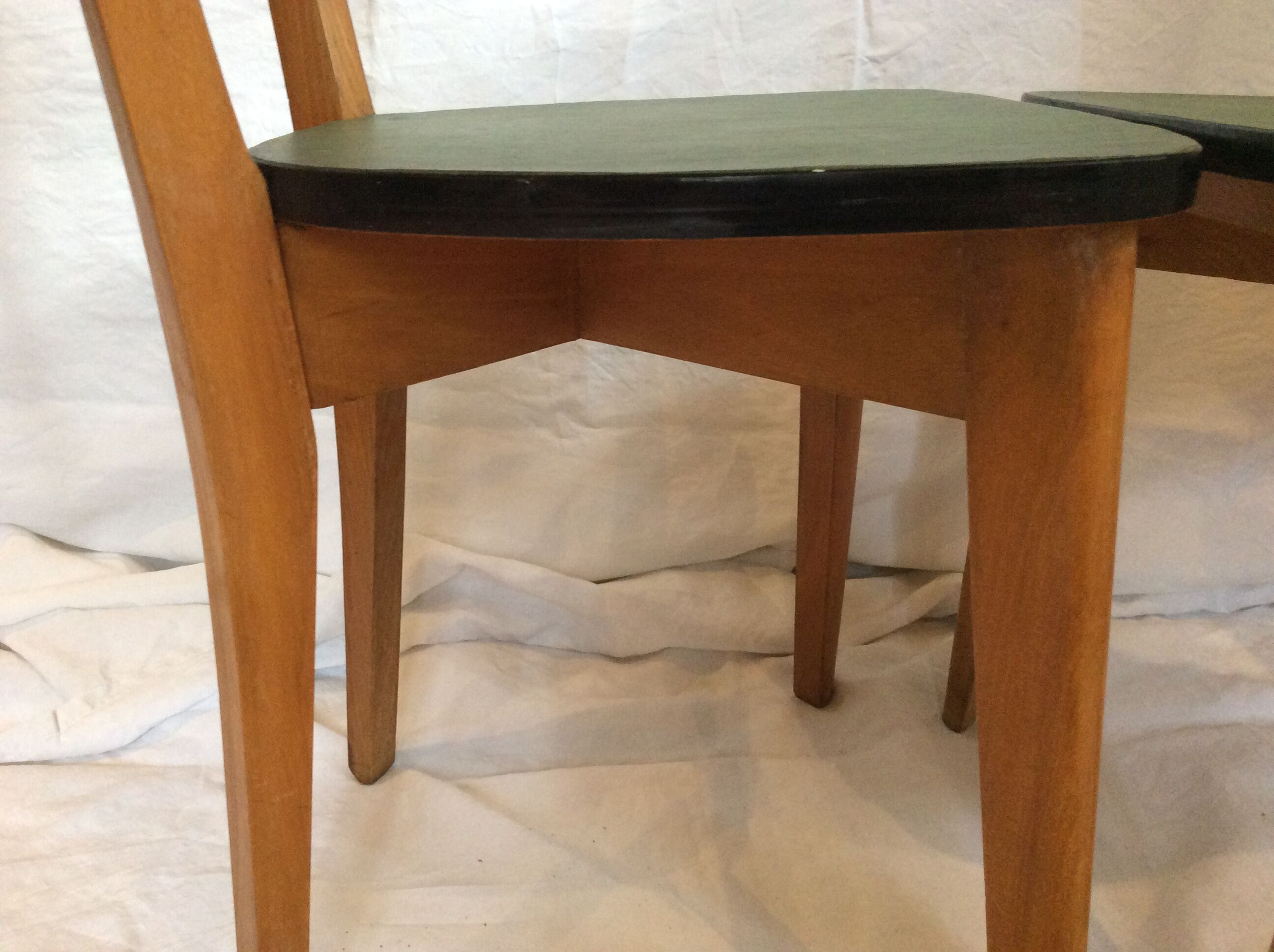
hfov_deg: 56.9
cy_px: 476
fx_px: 1176
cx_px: 637
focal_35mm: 32
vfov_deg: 44.1
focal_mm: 3.3
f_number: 2.4
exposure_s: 1/25
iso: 160
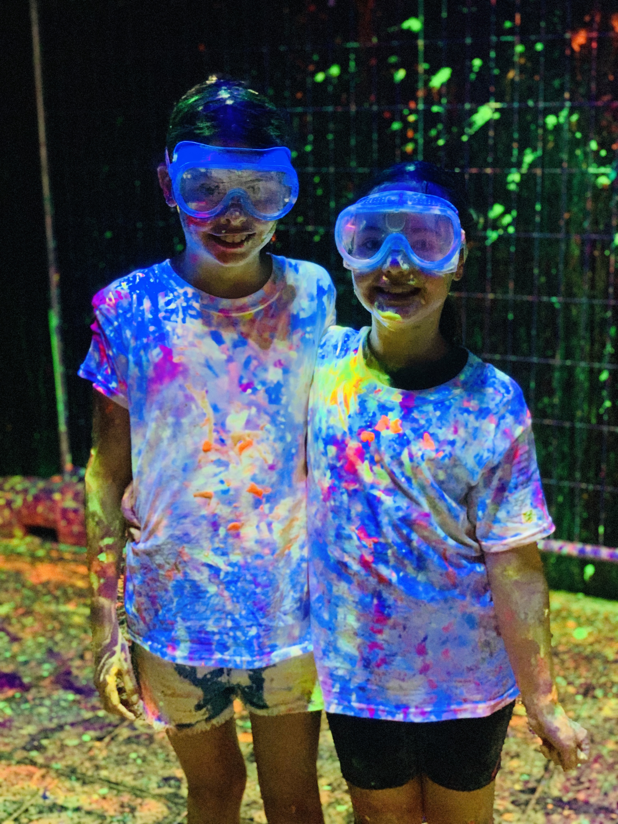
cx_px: 309
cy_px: 412
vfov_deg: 36.8
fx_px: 1238
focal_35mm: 52
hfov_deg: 28.0
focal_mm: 6
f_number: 2.4
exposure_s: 1/30
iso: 1000
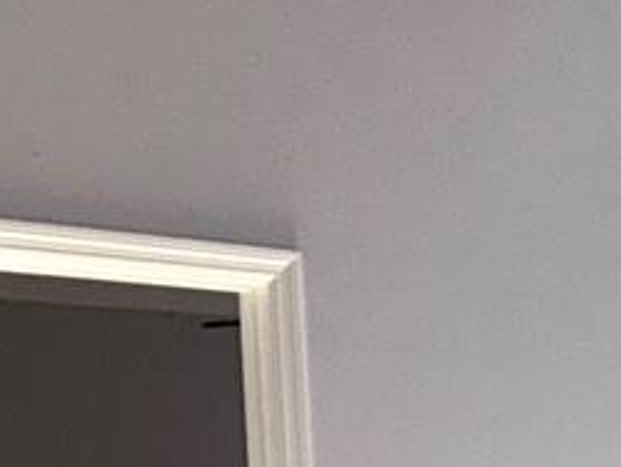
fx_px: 2764
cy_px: 652
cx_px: 1030
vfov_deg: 9.4
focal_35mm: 154
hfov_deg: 12.0
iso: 160
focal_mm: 6.76
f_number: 1.78
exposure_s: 1/1385
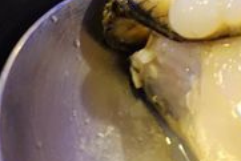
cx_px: 281
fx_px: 576
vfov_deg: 15.8
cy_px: 21
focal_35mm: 86
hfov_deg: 22.0
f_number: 2.2
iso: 800
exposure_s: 1/30
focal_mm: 8.8
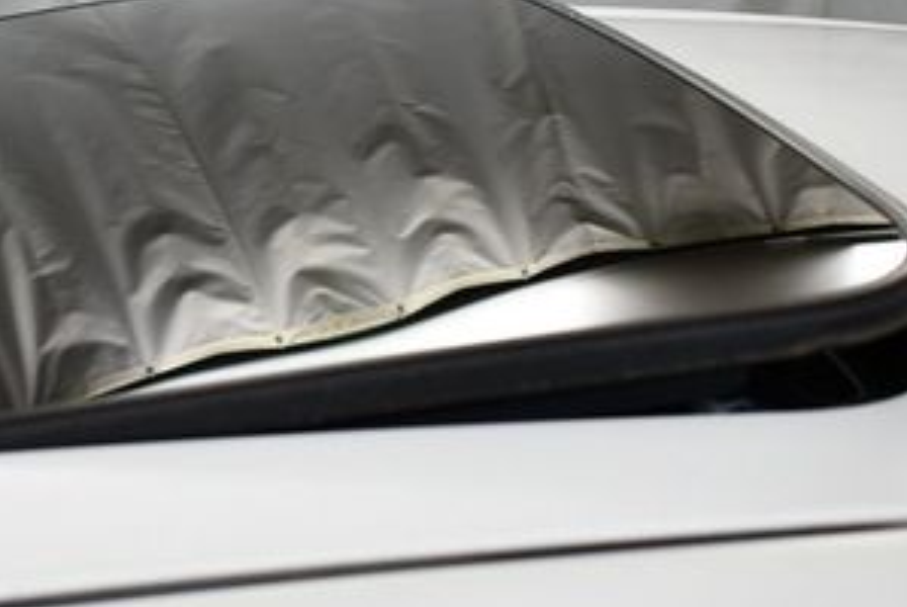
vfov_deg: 17.8
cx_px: 182
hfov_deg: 25.8
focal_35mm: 77
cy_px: 325
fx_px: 1942
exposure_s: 1/250
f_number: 3.5
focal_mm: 18
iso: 720
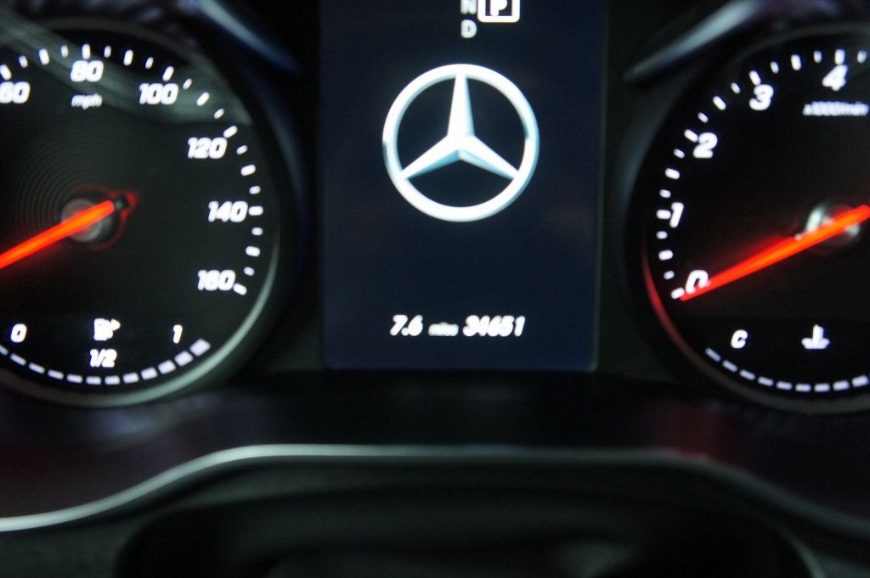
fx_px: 942
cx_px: 435
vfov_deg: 34.2
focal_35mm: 39
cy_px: 289
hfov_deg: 49.6
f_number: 4
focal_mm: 26
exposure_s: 1/20
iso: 1600
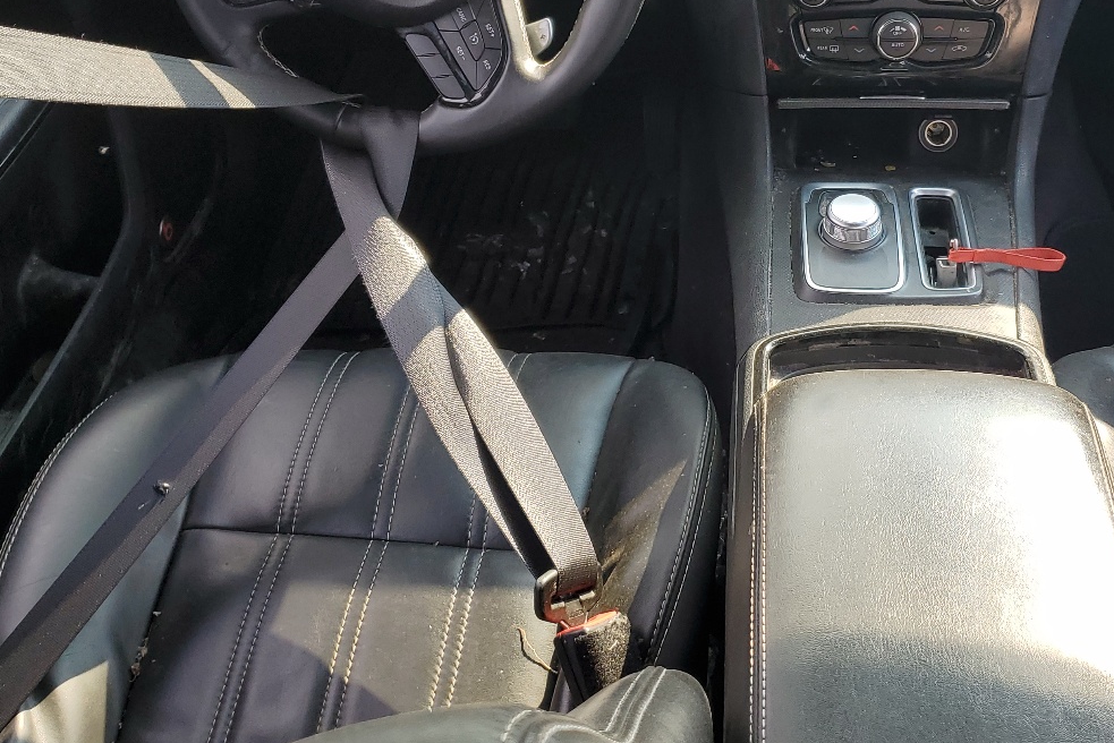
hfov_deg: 43.6
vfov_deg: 30.2
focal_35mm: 44
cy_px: 213
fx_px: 1362
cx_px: 780
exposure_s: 1/370
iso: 50
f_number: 1.5
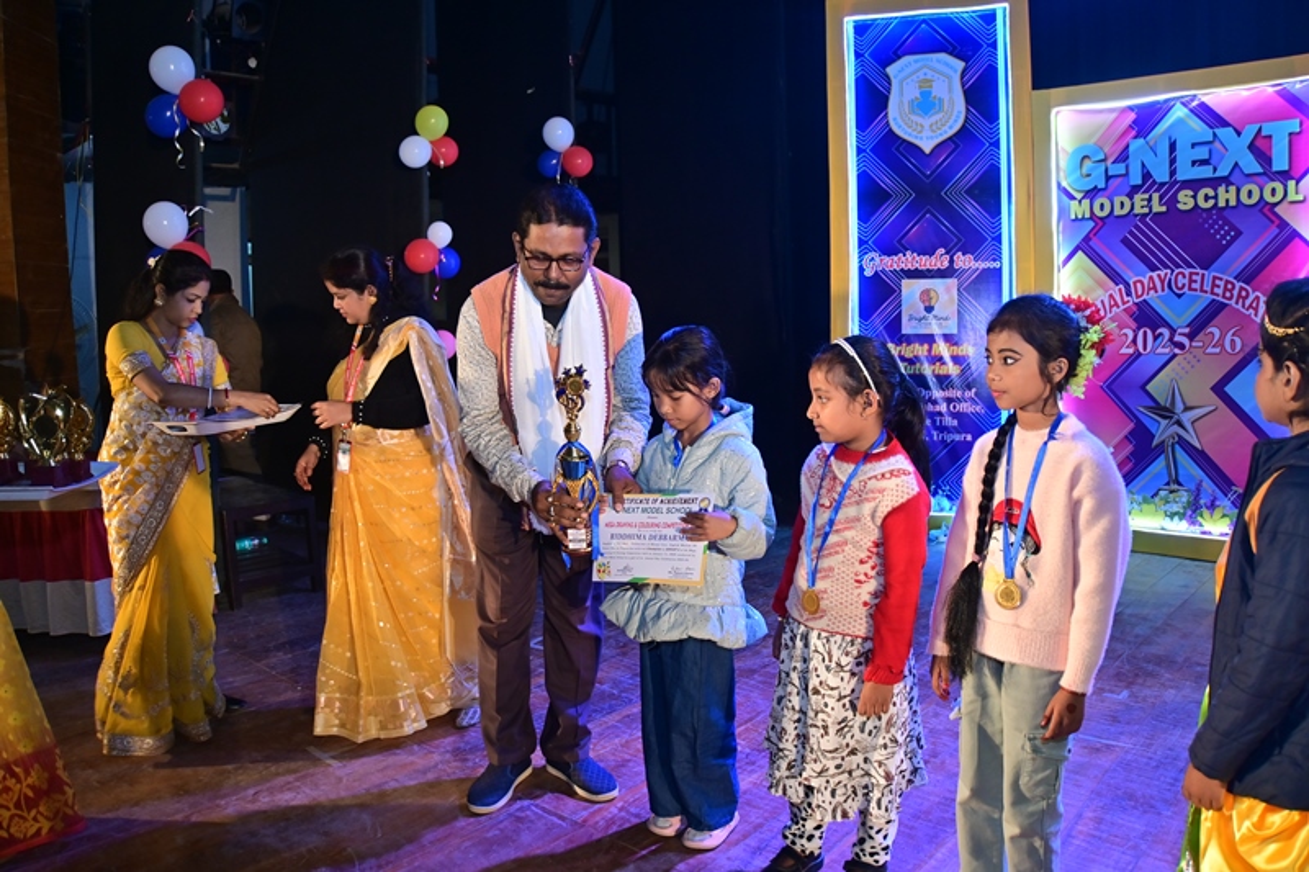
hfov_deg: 43.0
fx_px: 1663
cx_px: 654
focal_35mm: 46
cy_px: 436
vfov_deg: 29.4
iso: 500
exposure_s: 1/100
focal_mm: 30.5
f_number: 5
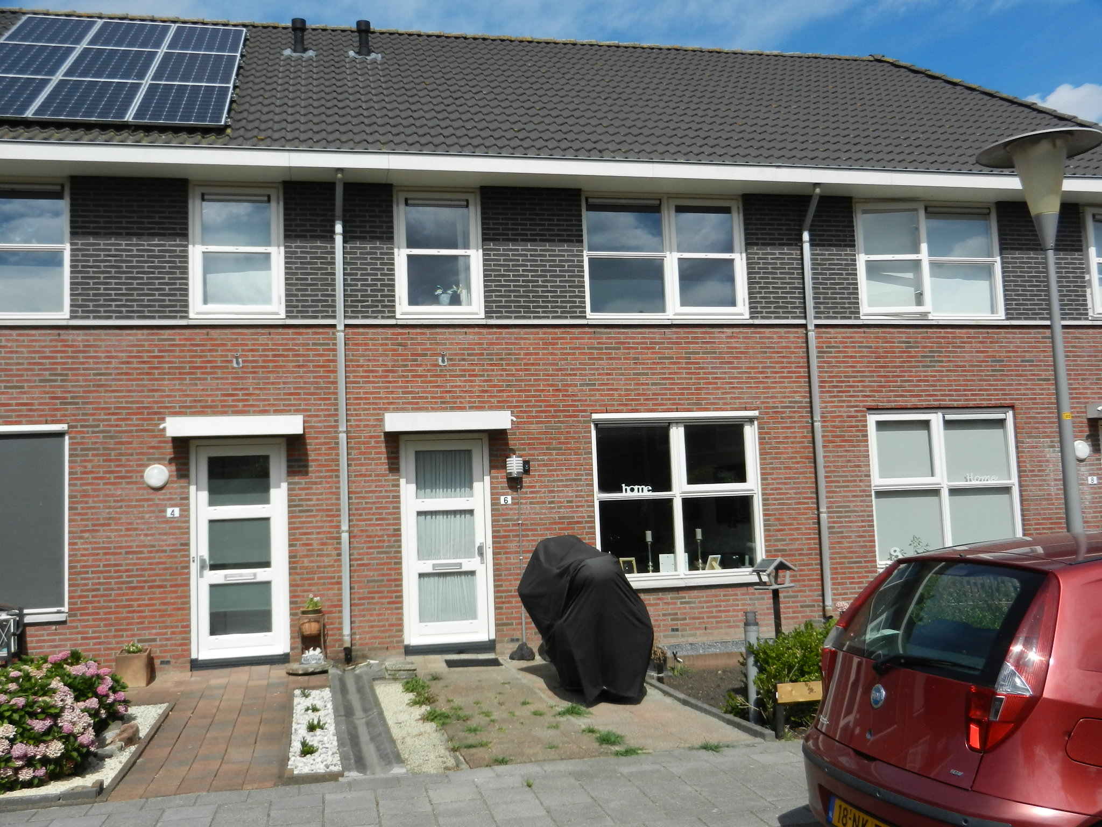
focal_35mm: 33
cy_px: 414
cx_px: 551
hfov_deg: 55.4
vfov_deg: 42.9
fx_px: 1051
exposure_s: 1/500
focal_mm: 5.9
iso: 160
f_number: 7.6
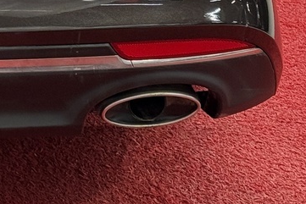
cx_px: -192
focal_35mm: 199
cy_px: -203
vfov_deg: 6.7
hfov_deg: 9.9
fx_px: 1692
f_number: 1.78
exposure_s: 1/60
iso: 100
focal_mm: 6.76
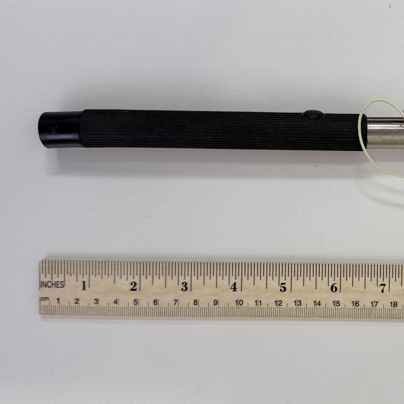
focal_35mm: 42
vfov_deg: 40.0
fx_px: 555
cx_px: 342
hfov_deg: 38.0
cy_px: 215
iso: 64
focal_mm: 6.76
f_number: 1.78
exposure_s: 1/181
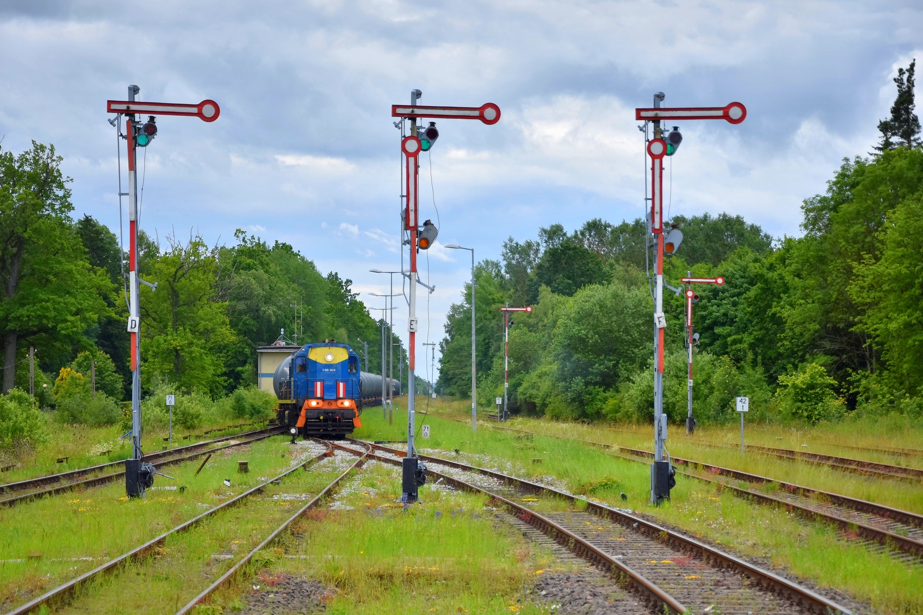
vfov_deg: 13.8
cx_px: 462
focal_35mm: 99
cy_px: 308
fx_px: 2537
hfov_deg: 20.6
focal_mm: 66
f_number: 7.1
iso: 160
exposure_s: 1/400
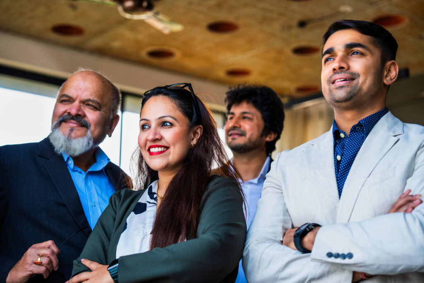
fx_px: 825
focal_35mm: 70
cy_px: 142
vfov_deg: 19.5
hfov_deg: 28.8
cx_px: 212
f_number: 2.8
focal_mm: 70
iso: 320
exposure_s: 1/400
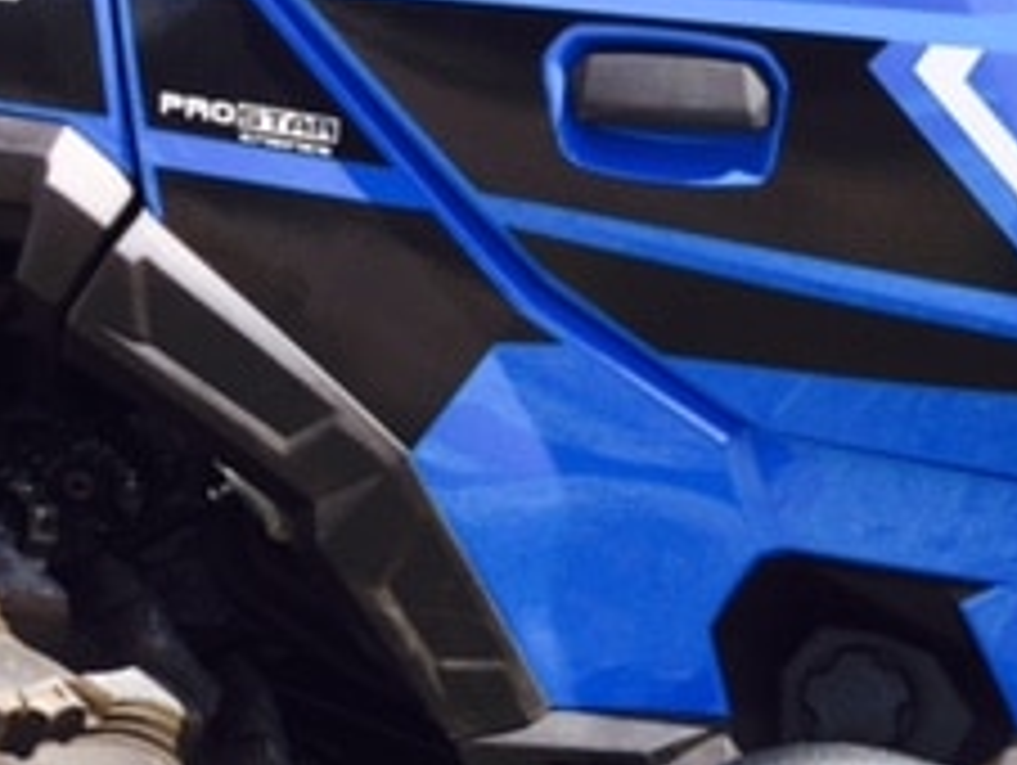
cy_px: 630
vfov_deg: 17.8
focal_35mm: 82
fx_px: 2412
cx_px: 1102
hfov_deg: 22.5
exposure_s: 1/1276
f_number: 2.2
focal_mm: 4.15
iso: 32
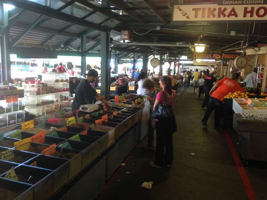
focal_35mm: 33
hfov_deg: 55.4
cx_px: 134
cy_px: 100
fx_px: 255
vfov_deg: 42.9
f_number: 2.4
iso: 50
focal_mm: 4.13
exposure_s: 1/20
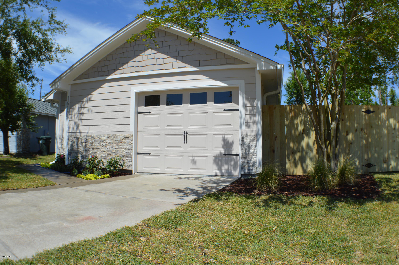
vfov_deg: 36.8
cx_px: 200
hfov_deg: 53.2
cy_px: 132
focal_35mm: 36
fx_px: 399
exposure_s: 1/320
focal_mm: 24
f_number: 9
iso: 100
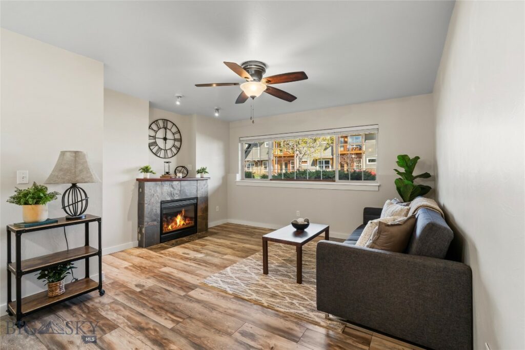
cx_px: 262
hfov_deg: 96.7
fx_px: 233
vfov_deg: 73.8
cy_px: 175
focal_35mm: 16
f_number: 9
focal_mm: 16
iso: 250
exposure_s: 1/8
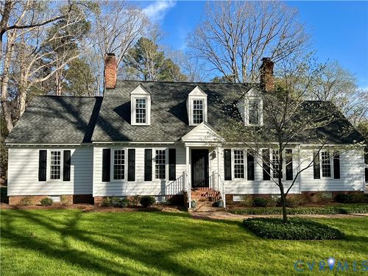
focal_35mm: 24
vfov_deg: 56.8
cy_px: 138
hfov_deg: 71.6
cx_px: 184
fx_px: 255
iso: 80
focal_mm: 6.86
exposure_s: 1/2353
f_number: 1.78
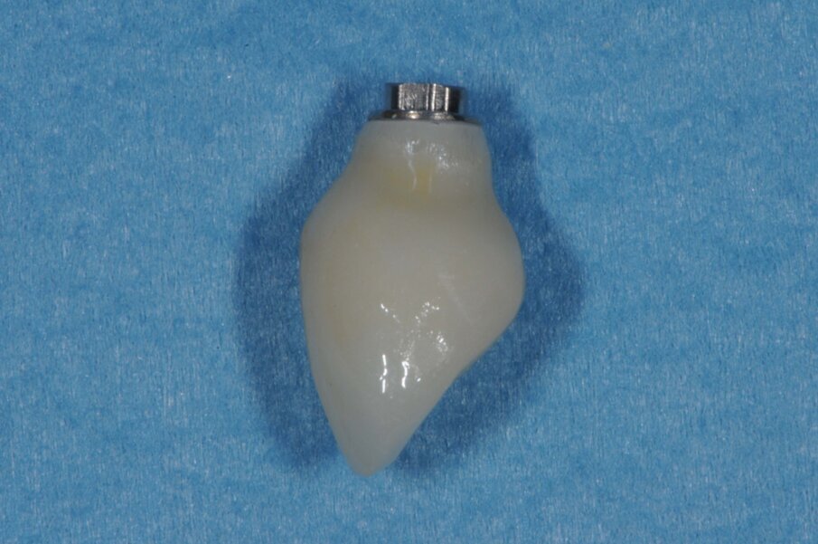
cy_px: 272
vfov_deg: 8.7
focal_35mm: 158
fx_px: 3574
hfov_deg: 13.1
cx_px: 409
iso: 200
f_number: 45
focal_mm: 105
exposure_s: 1/60
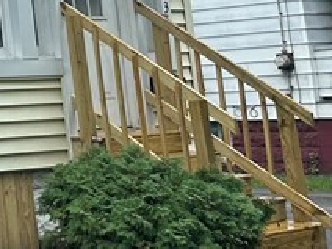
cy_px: -50
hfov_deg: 13.5
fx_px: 1113
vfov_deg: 12.5
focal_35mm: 116
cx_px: -402
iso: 80
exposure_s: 1/1393
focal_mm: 6.86
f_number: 1.78
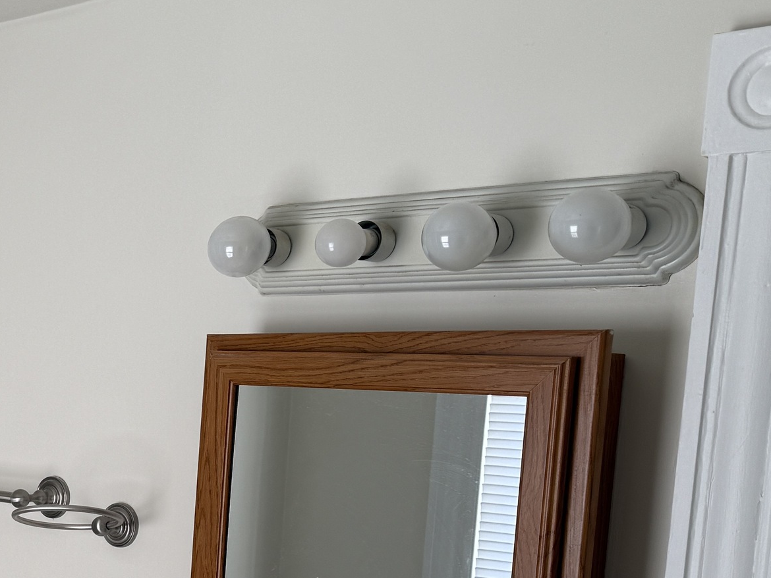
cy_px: 535
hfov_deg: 26.8
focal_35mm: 63
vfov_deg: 22.6
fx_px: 1403
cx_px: -183
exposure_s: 1/269
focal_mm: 6.76
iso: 64
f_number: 1.78
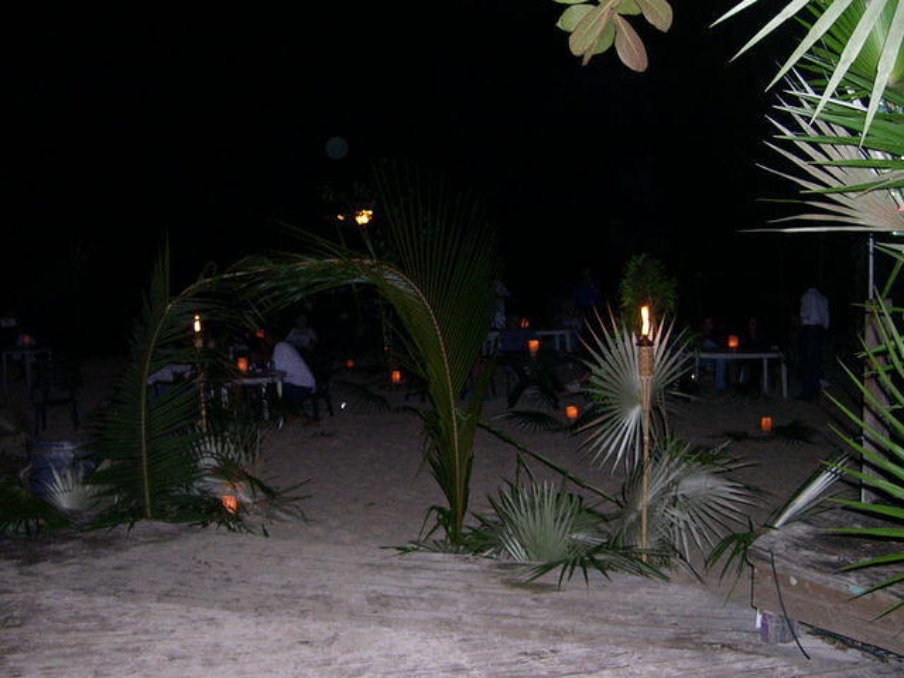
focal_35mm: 38
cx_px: 452
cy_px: 339
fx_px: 992
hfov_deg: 49.0
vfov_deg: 37.7
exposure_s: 1/60
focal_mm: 8
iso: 400
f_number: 2.8
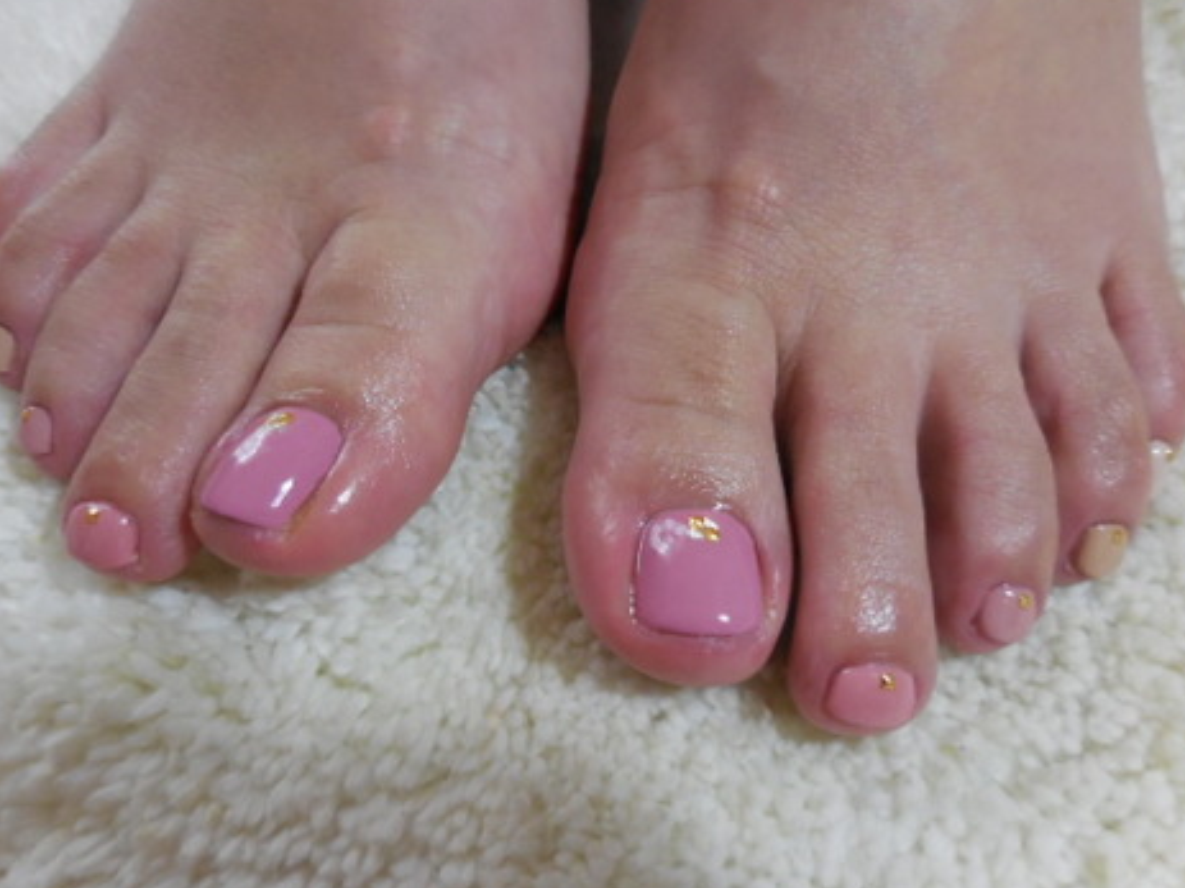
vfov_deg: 51.3
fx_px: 924
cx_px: 594
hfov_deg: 65.3
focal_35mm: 27
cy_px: 421
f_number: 3.3
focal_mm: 4.5
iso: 400
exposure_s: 1/25
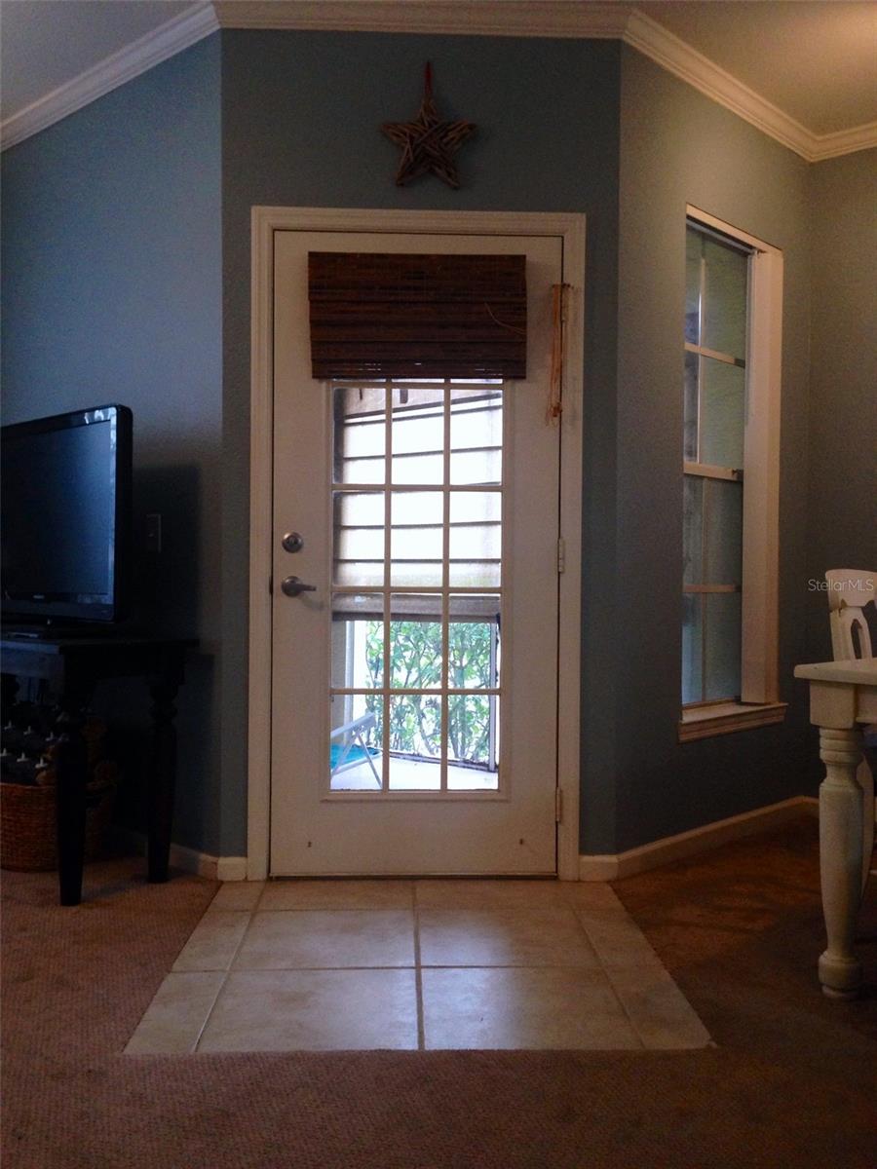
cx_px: 438
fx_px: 1115
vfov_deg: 55.4
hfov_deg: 42.9
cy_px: 584
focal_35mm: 33
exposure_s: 1/20
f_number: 2.4
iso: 200
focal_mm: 4.12
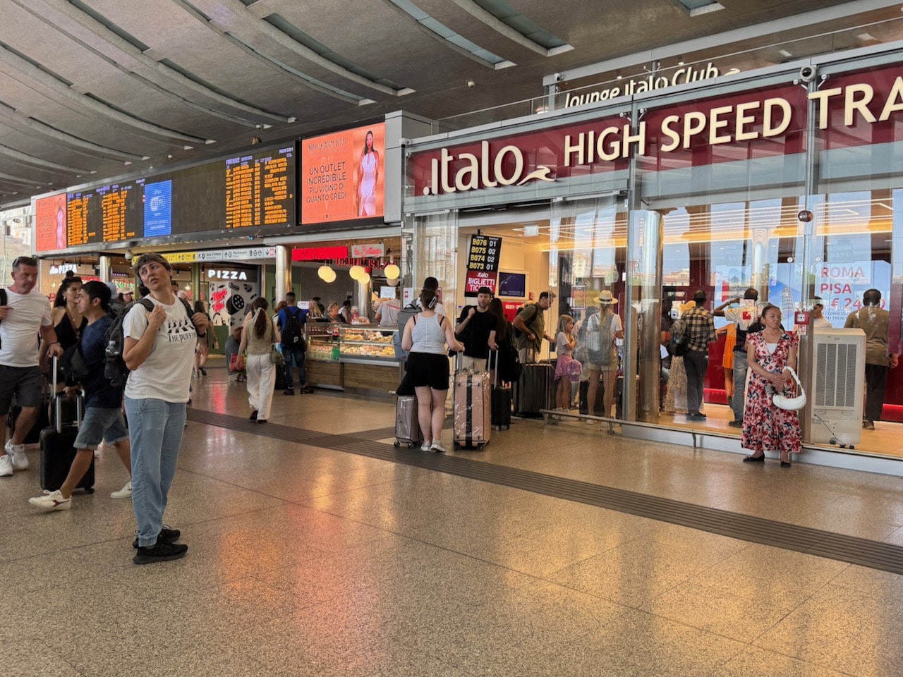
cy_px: 338
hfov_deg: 71.6
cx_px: 452
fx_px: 626
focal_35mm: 24
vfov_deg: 56.8
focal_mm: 6.76
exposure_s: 1/152
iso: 100
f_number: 1.78
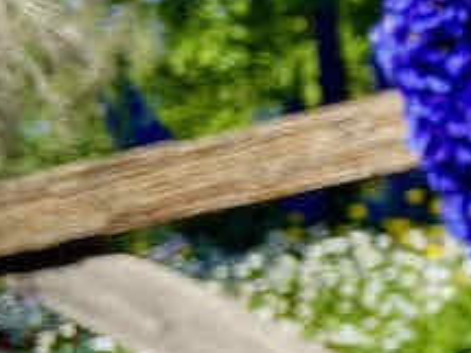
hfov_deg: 12.4
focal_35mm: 145
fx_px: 1972
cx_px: 848
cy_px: 283
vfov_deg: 10.2
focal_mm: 4.25
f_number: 1.8
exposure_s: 1/1585
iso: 32
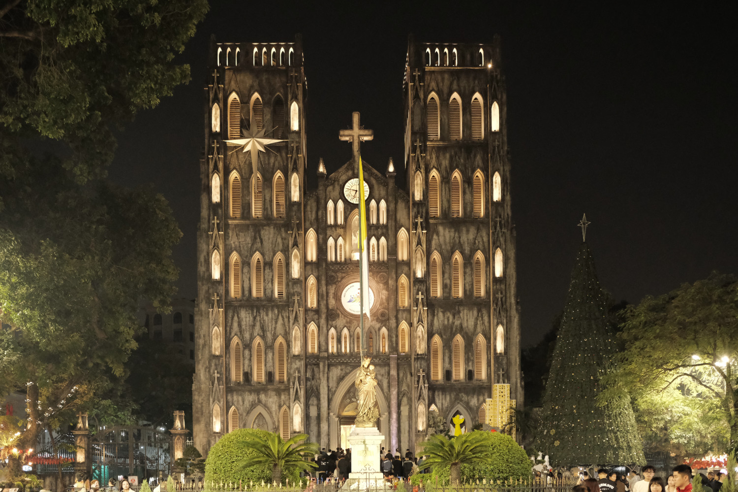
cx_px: 369
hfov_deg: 54.5
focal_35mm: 35
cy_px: 246
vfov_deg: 37.8
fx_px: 717
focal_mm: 23
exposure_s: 1/90
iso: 6400
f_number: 2.8
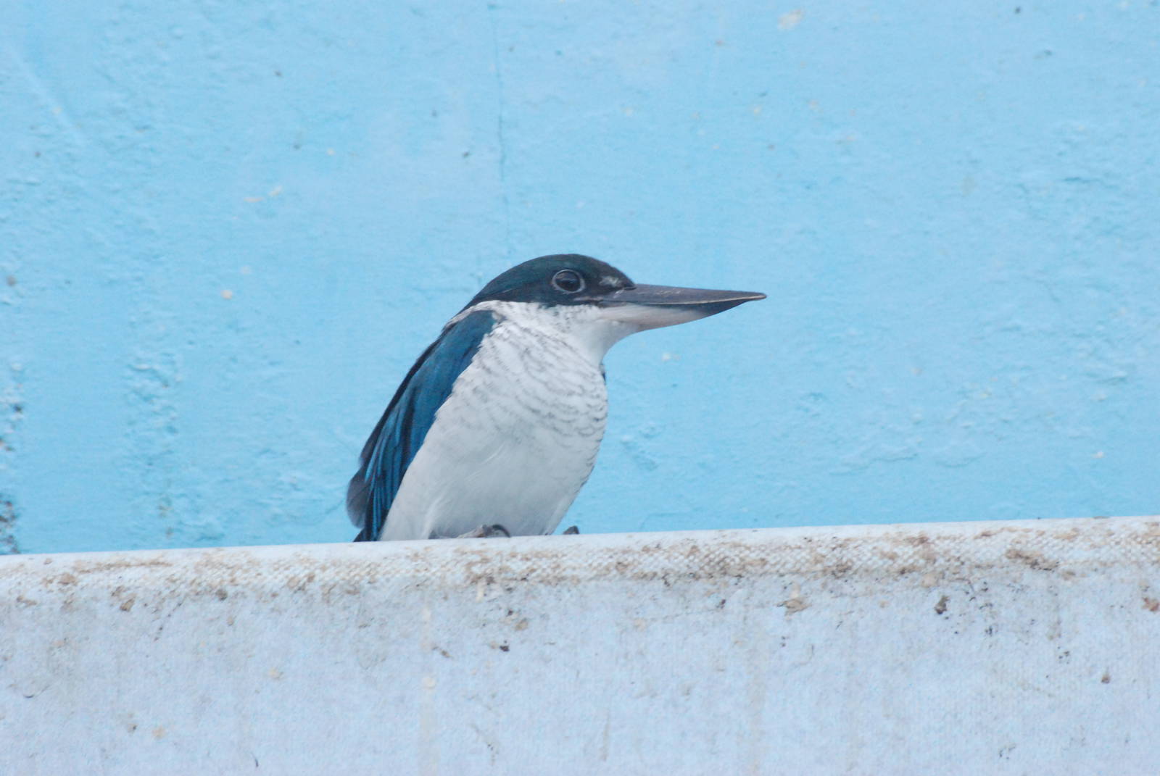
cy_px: 388
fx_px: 14517
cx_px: 580
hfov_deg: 4.6
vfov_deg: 3.1
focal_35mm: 450
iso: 1600
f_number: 13
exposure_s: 1/160
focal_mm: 300
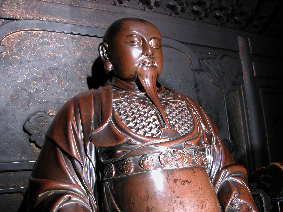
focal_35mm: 35
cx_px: 142
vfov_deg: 40.7
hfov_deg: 52.6
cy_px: 106
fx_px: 286
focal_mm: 9
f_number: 2.8
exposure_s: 1/35.9
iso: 100
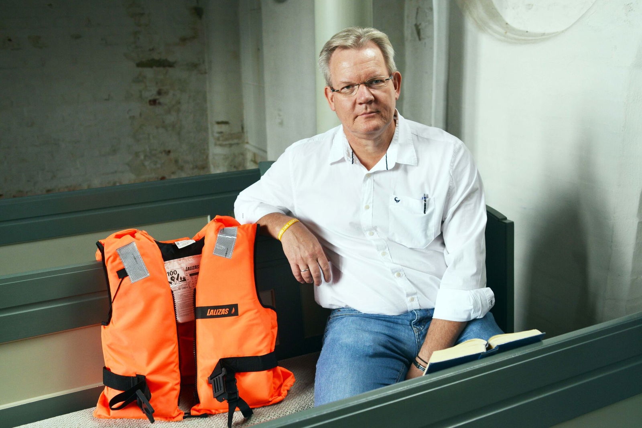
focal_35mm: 38
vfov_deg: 35.1
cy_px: 214
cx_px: 321
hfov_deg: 50.7
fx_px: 678
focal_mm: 38
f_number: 5.6
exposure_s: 1/160
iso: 640
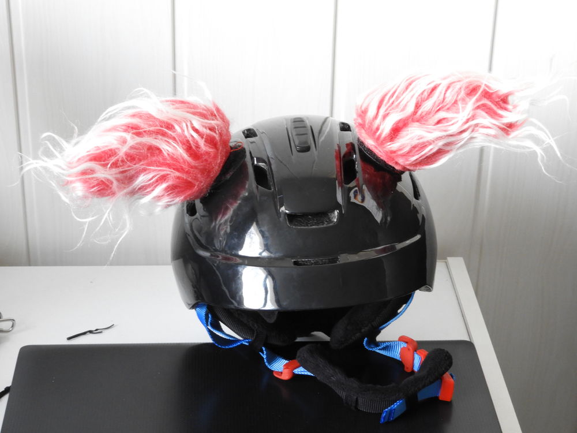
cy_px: 216
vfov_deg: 18.4
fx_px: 1333
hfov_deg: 24.4
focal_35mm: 80
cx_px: 288
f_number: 4.5
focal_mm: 14.3
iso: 450
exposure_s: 1/15
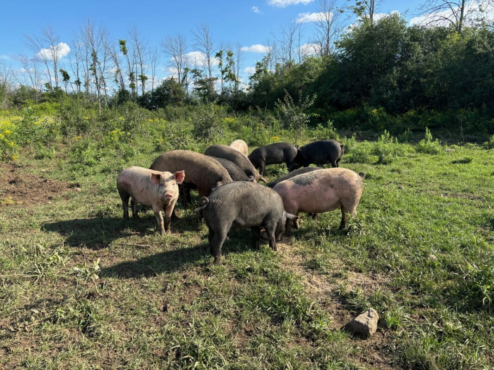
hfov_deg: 67.3
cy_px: 185
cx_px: 247
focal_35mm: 26
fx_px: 371
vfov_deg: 53.1
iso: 50
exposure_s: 1/1279
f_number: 1.6
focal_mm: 5.96
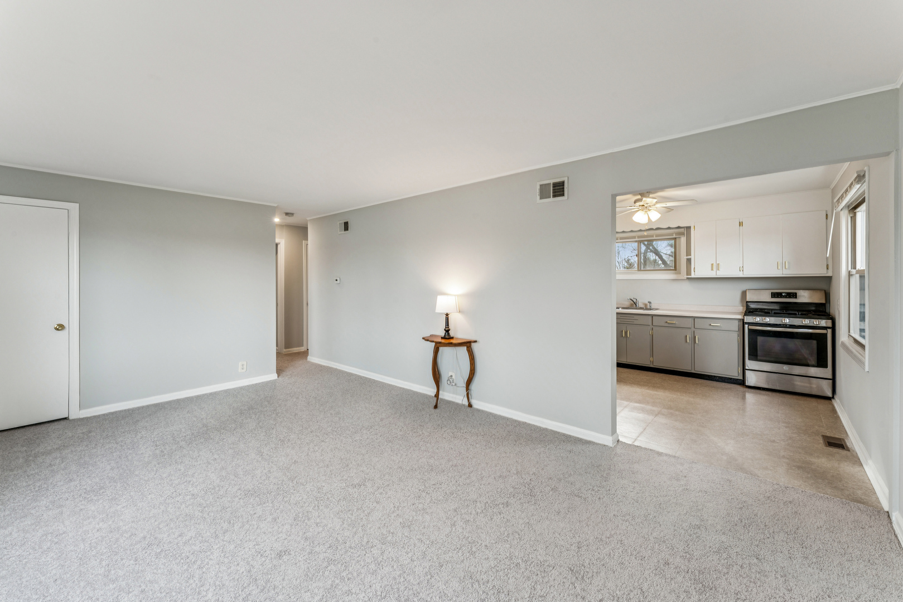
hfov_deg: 104.2
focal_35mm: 14
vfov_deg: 81.2
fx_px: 351
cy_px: 301
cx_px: 452
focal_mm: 14
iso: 400
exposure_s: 1/6
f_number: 13
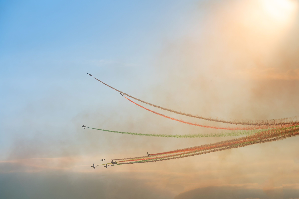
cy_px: 100
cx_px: 150
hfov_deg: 10.3
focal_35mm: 200
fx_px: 1660
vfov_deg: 6.9
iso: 100
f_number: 8
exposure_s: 1/2000
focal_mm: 200
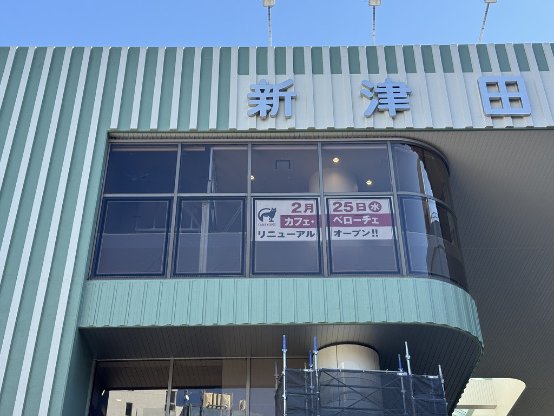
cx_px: 277
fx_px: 768
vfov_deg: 30.3
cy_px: 208
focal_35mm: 48
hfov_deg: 39.7
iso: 64
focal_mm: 6.76
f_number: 1.78
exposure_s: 1/913
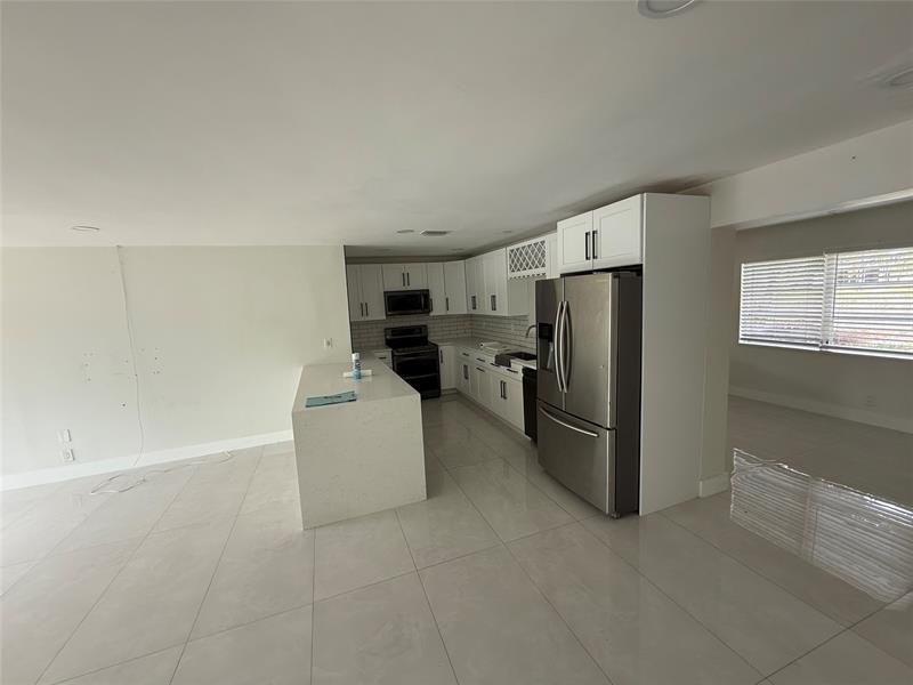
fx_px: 369
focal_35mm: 14
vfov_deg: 85.7
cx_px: 456
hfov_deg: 102.1
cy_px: 342
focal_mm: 2.22
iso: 100
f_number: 2.2
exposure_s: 1/99
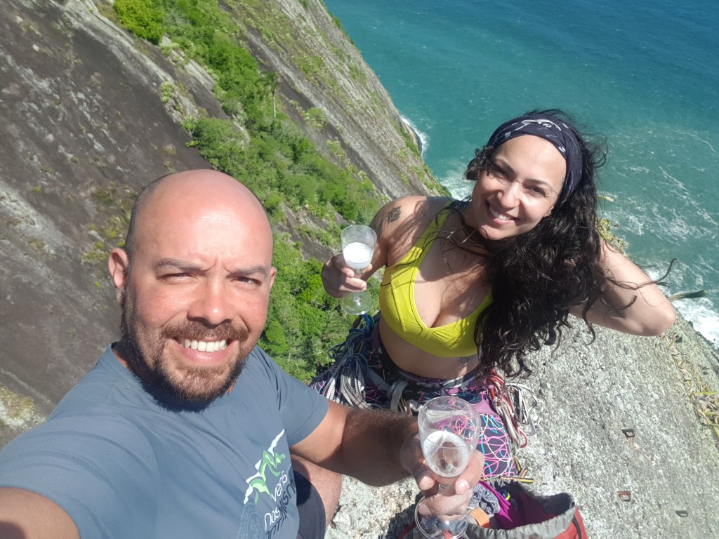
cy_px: 270
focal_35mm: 25
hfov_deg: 69.4
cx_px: 360
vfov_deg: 54.9
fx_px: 519
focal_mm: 2.95
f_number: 1.7
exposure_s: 1/1604
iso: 40
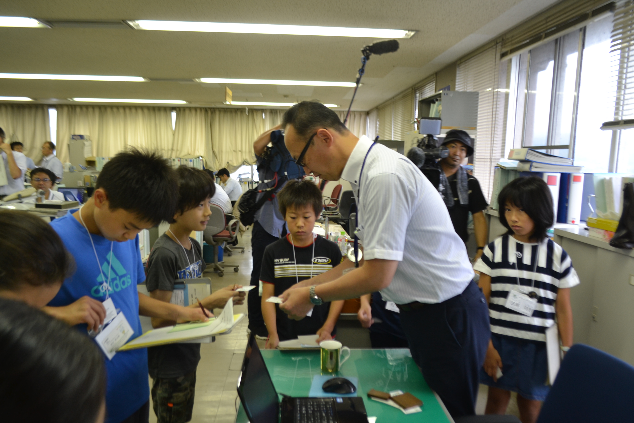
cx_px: 317
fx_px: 475
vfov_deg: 47.9
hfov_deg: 67.4
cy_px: 212
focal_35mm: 27
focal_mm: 18
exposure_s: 1/60
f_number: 4
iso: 400
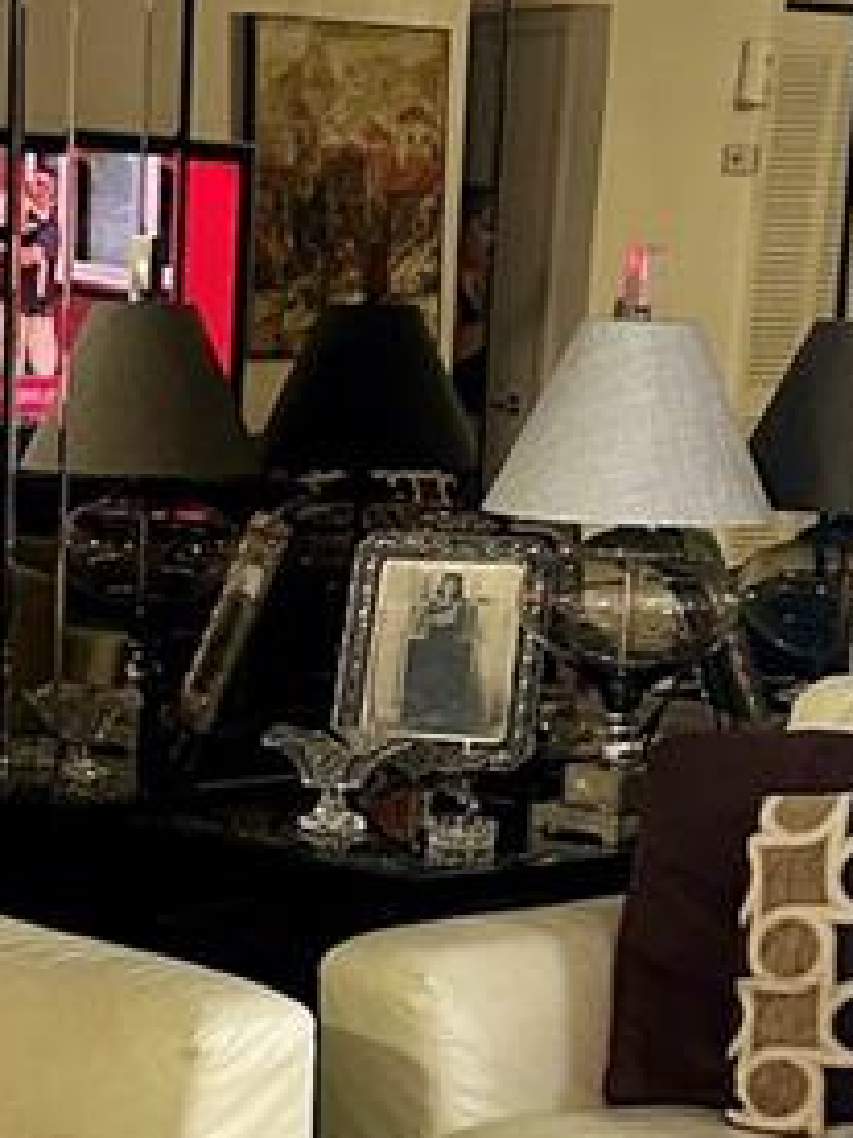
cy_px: 903
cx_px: -99
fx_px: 3713
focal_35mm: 113
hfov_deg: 12.9
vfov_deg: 17.3
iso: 160
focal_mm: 5.7
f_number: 1.5
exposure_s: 1/60
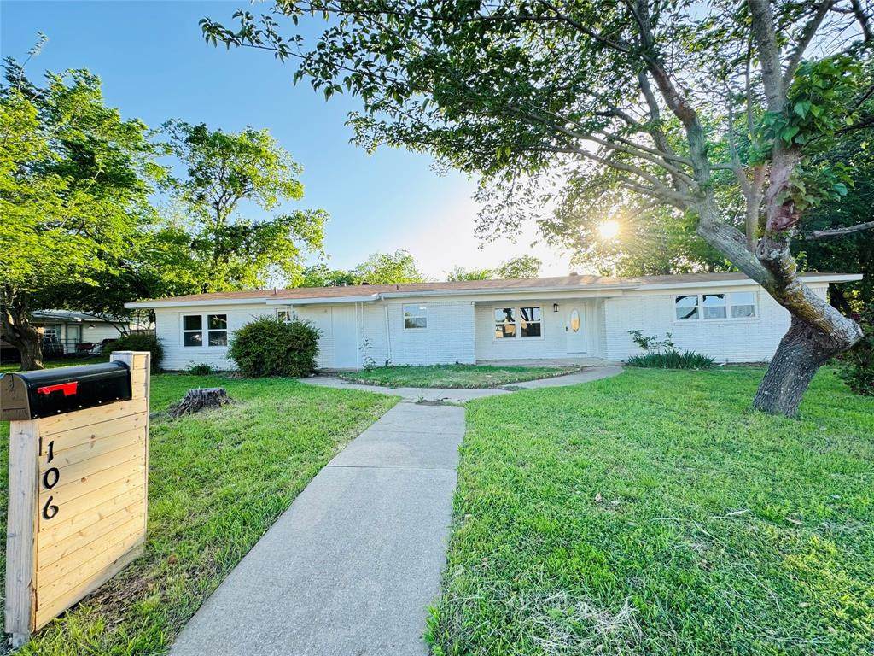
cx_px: 437
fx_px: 353
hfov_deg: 102.1
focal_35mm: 14
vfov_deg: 85.7
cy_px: 328
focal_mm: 2.22
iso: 40
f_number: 2.2
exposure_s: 1/129
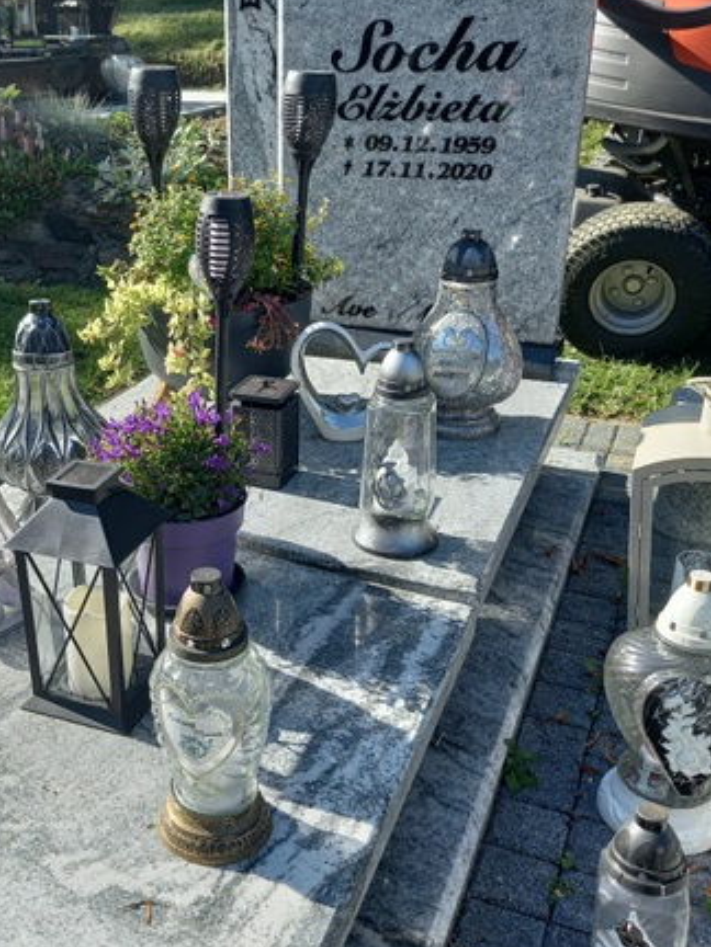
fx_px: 1013
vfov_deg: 50.1
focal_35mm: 37
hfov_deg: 37.9
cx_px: 202
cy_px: 480
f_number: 2
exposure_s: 1/302
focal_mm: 4.6
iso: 25
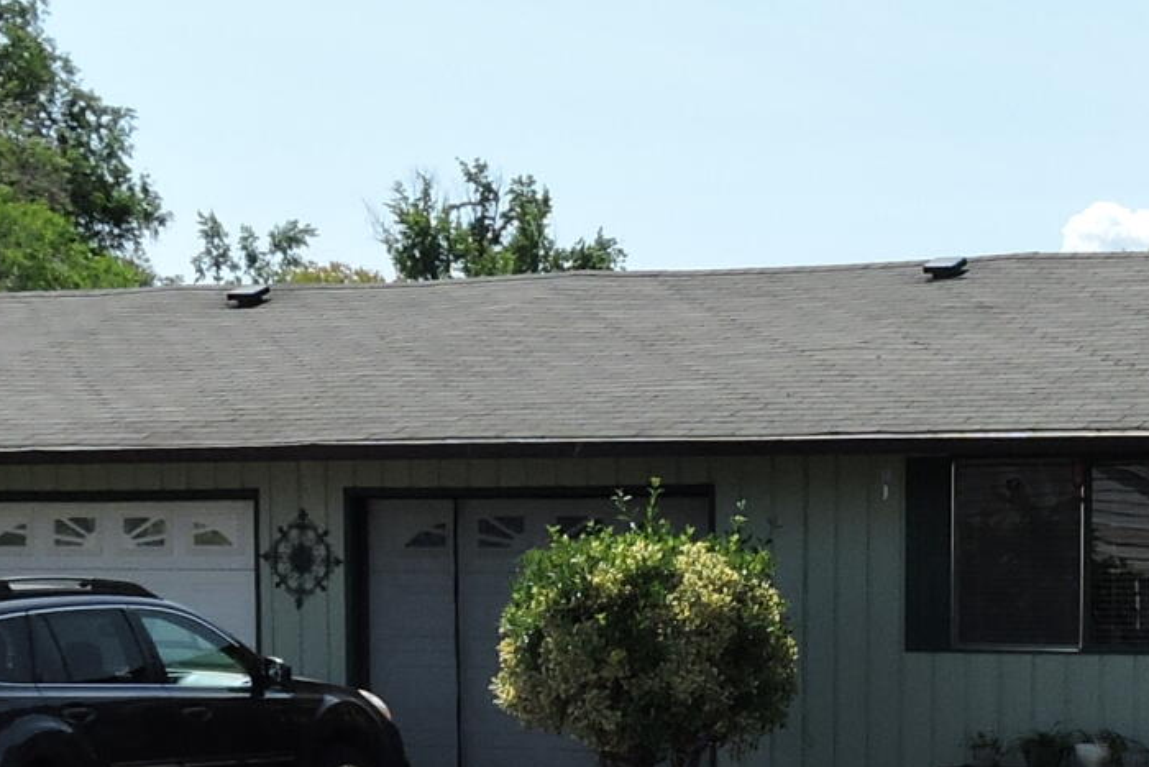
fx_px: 3416
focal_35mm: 107
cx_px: 973
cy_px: 913
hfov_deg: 18.9
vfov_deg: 12.5
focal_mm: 4.3
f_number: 3.3
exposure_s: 1/1000
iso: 100
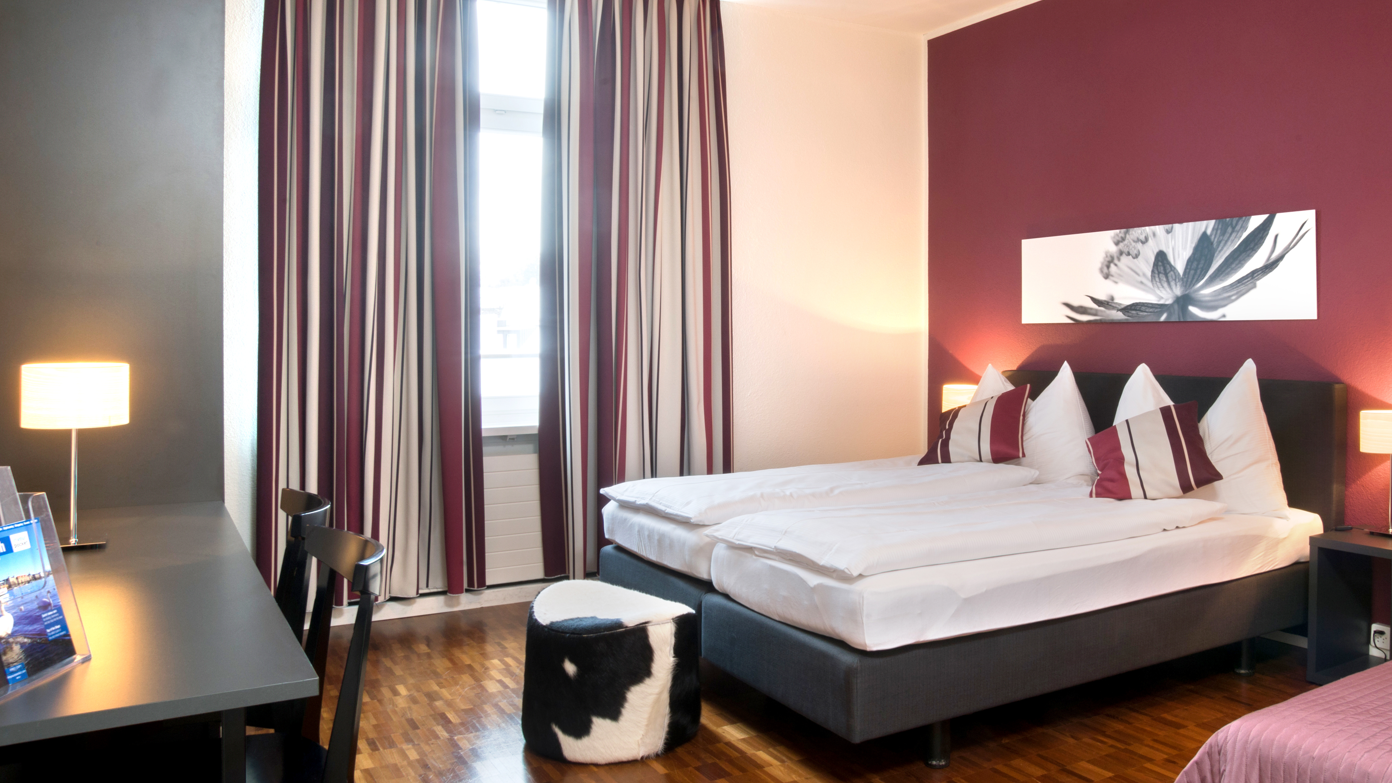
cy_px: 332
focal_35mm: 29
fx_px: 1070
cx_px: 874
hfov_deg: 65.1
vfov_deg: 40.1
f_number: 14
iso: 100
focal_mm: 20
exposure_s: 2.5
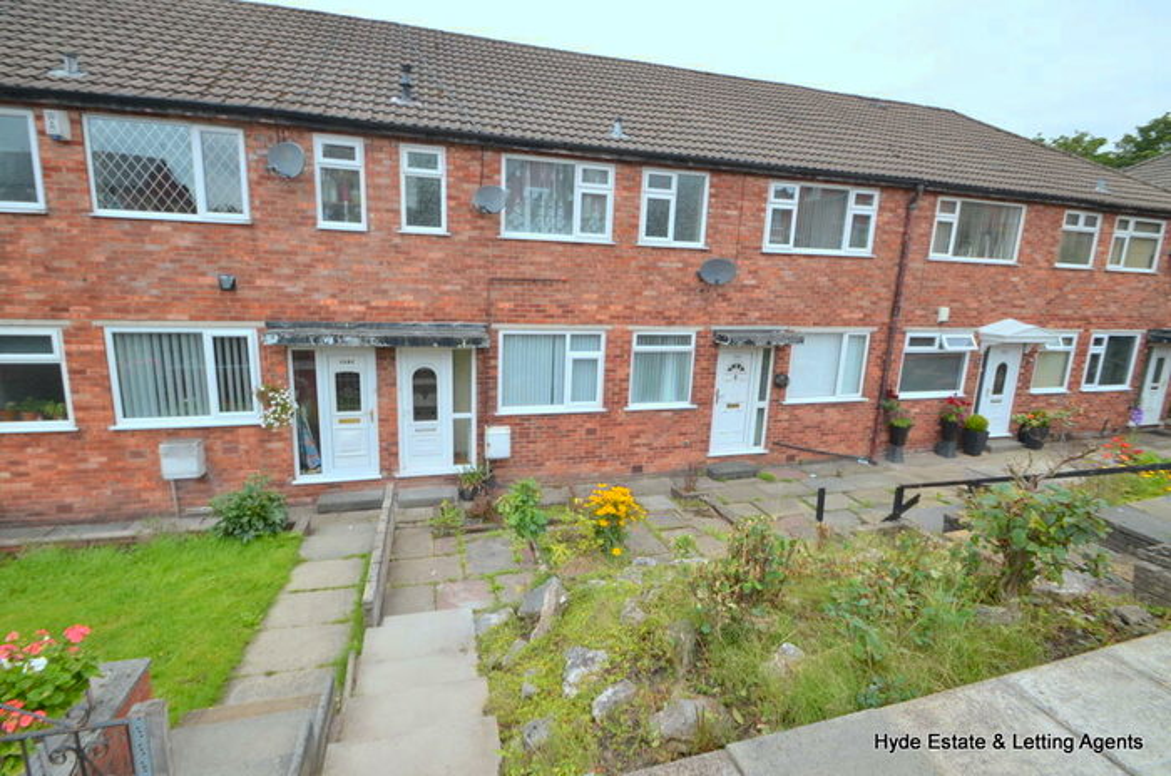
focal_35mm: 15
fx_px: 487
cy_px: 388
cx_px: 586
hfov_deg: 100.5
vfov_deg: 77.1
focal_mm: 10
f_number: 7.1
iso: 100
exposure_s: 1/125
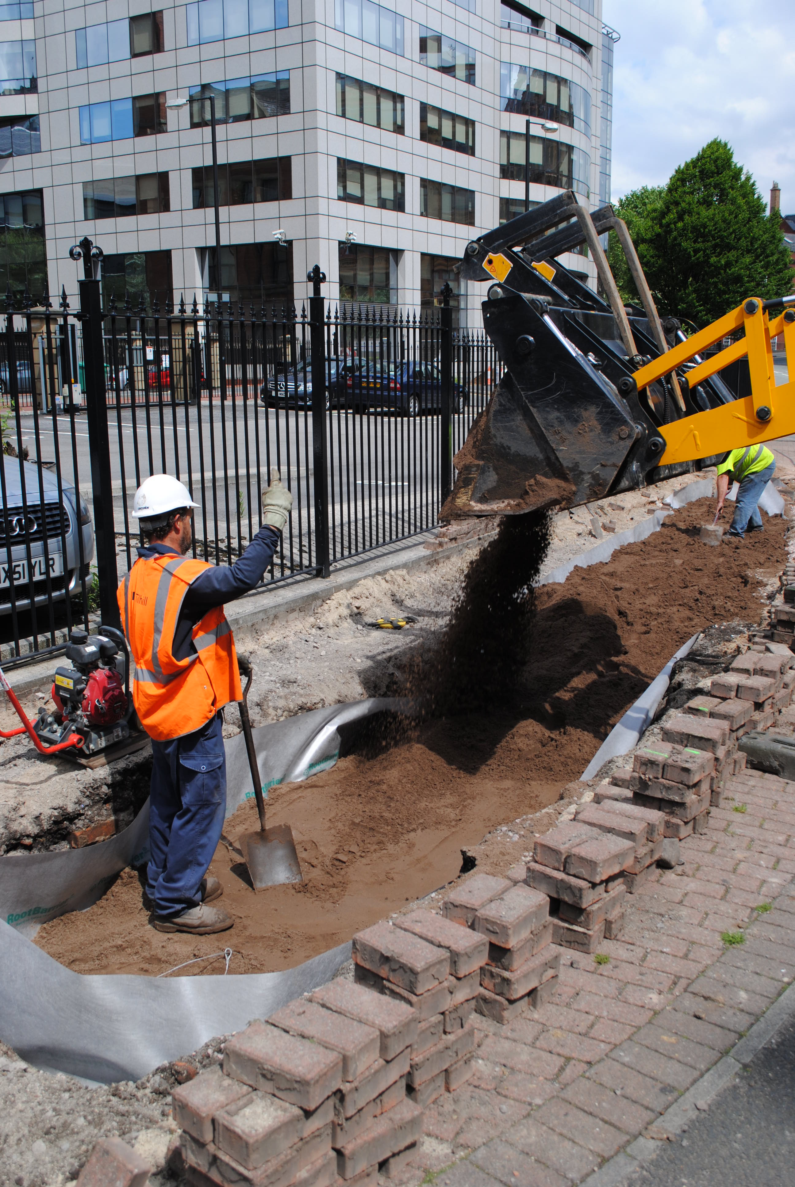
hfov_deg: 40.1
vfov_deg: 57.2
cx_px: 398
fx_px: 1090
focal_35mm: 33
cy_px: 594
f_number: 8
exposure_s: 1/250
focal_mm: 22
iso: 100
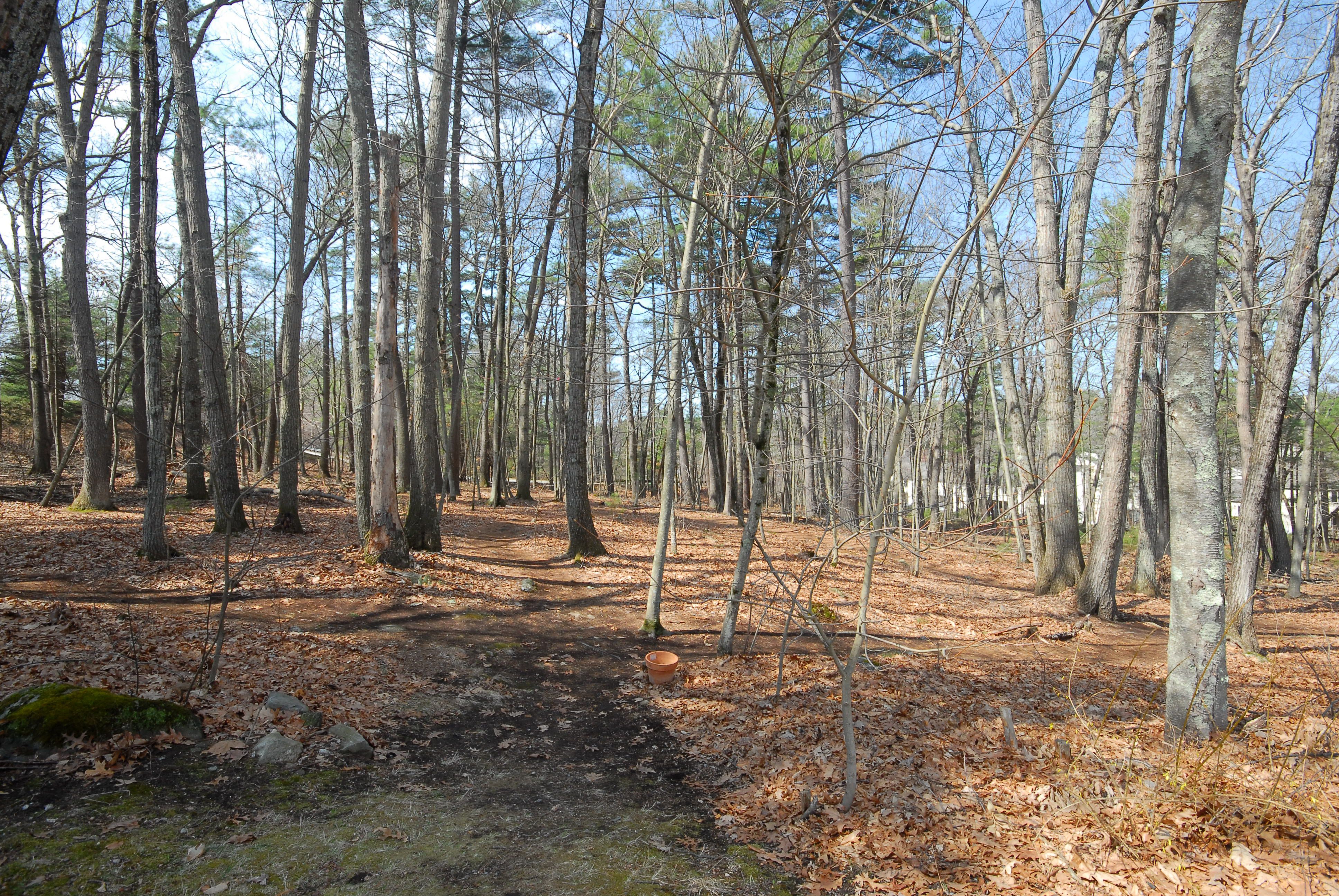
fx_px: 670
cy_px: 448
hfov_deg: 89.9
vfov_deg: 67.5
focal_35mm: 18
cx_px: 670
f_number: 13
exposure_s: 1/100
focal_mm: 12
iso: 400
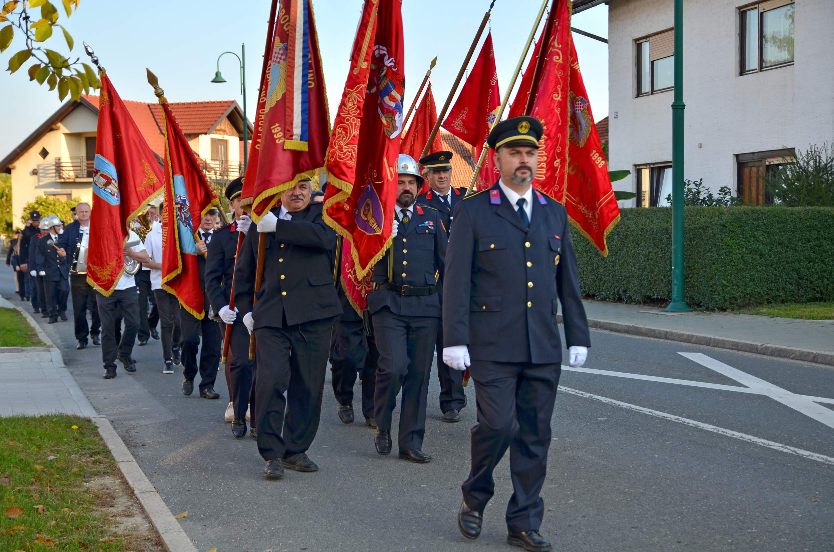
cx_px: 417
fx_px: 1318
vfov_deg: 23.7
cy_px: 276
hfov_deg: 35.1
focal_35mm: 57
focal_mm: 38
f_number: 3.5
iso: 100
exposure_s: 1/500
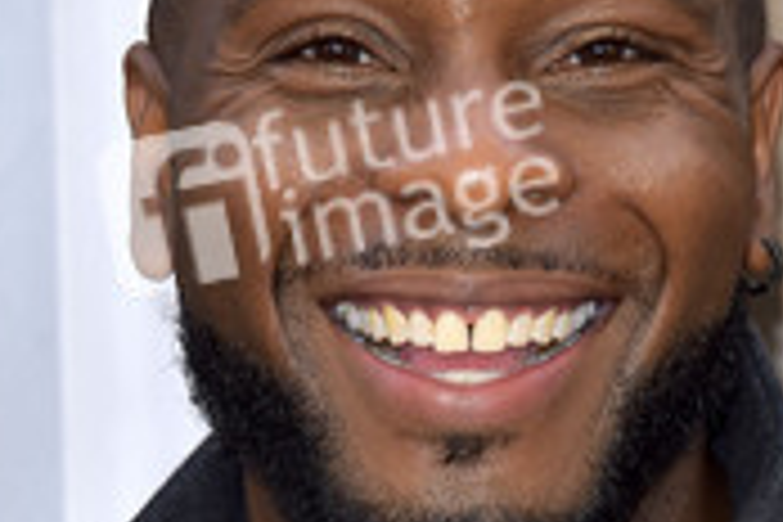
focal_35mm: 367
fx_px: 7982
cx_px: 461
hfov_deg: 5.6
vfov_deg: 3.7
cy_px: 414
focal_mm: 160
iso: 400
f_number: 6.3
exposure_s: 1/250
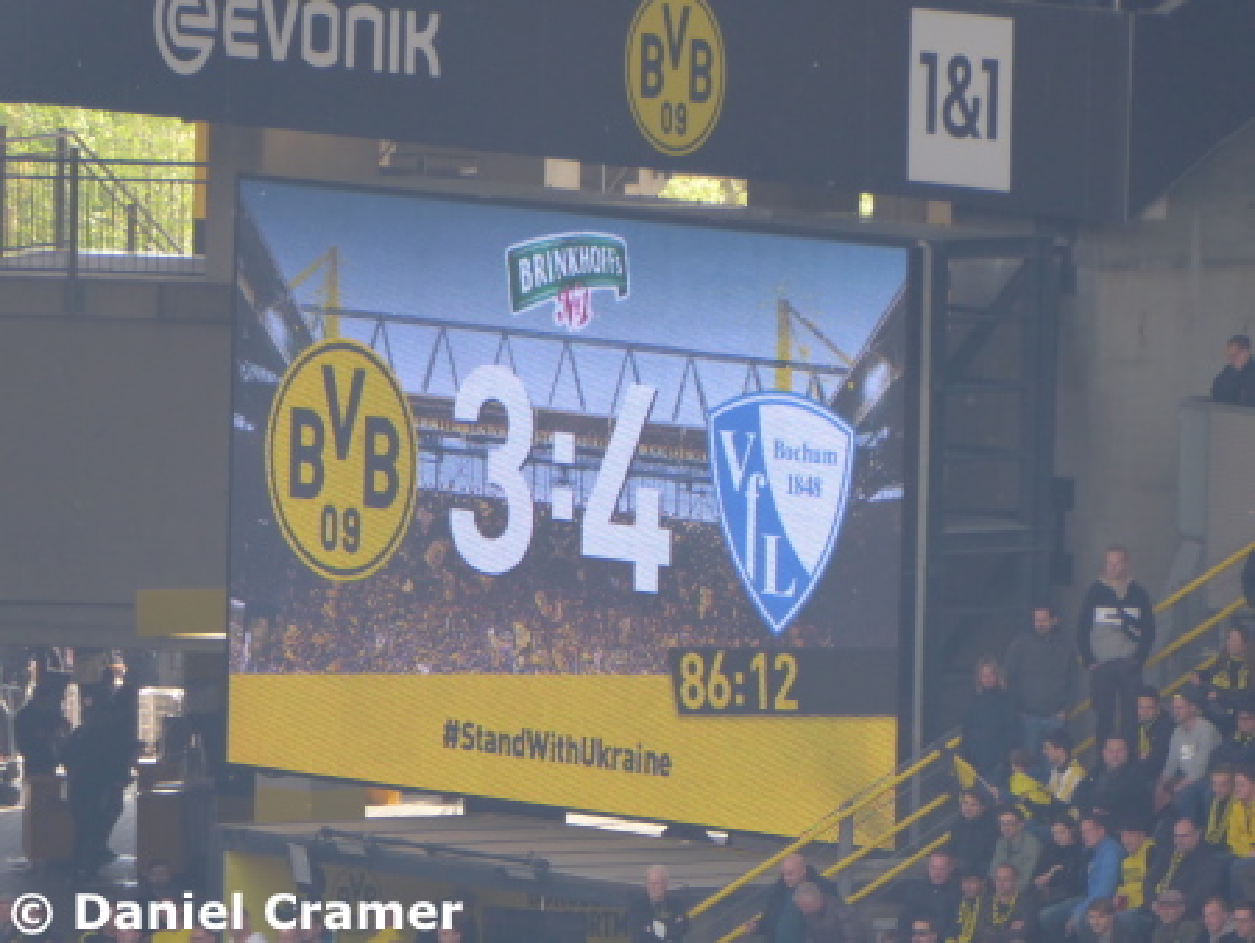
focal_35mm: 720
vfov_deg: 2.1
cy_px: 472
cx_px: 628
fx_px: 26117
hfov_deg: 2.8
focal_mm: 129
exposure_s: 1/125
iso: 250
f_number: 6.4
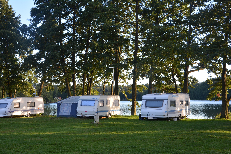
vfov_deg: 25.8
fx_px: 337
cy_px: 77
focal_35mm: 52
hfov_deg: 37.9
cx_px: 116
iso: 200
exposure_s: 1/125
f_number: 5.6
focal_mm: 35
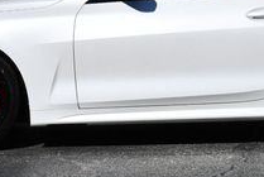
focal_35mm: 159
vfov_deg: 8.5
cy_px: -68
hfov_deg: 12.9
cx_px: 196
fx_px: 1168
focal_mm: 26
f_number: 9
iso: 100
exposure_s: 1/320
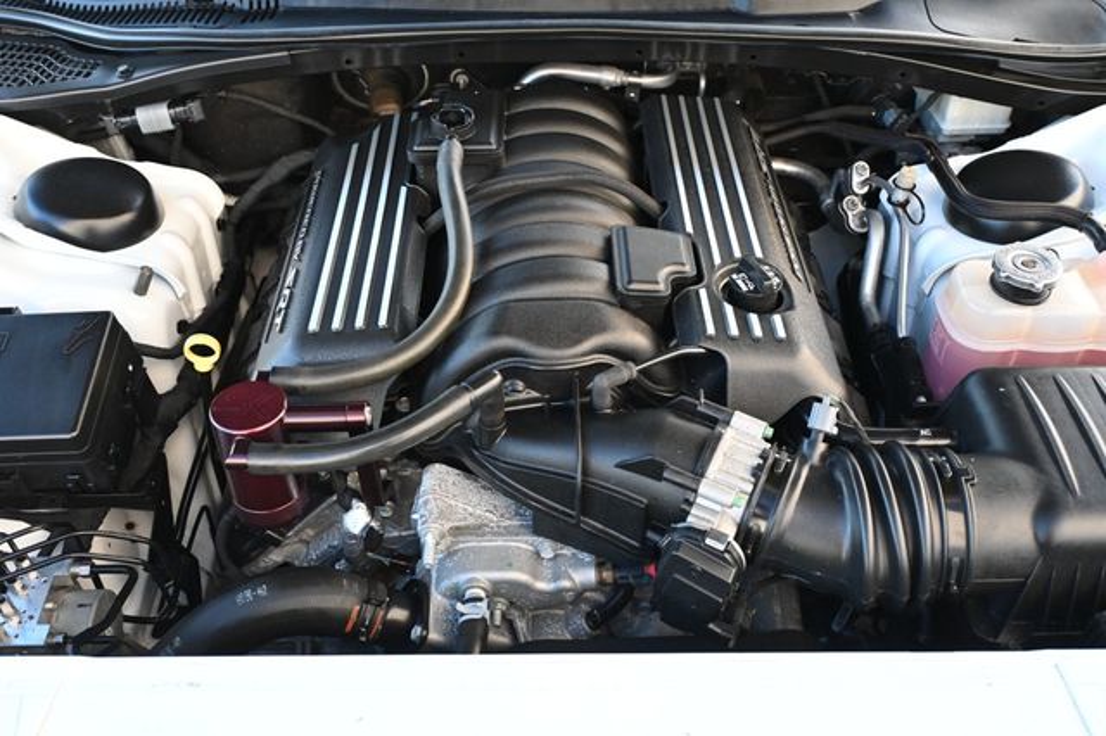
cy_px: 368
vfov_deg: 39.1
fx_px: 1036
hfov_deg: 56.2
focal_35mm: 34
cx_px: 553
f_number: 4
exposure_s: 1/125
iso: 1400
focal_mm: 22.5
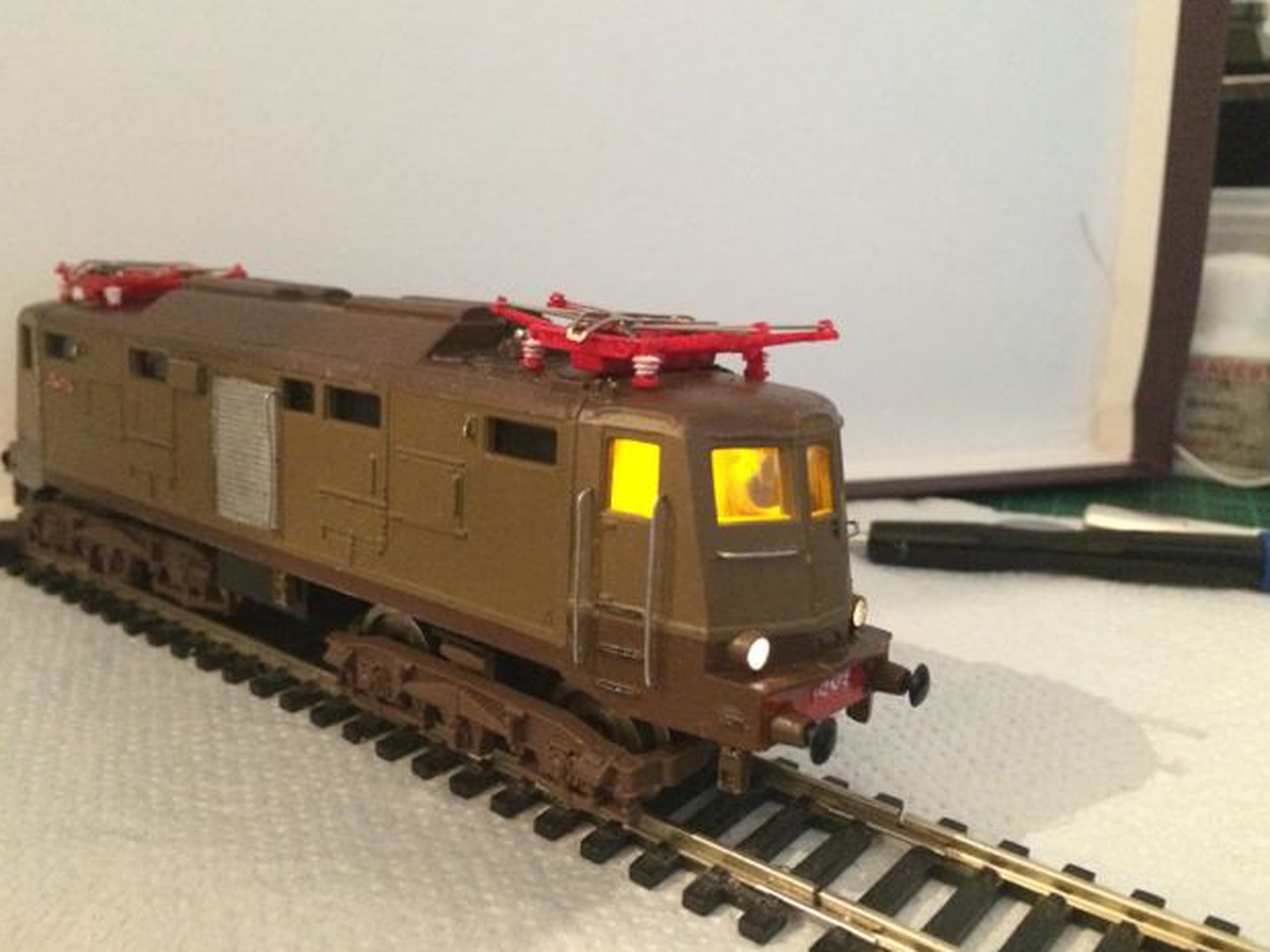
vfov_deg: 46.8
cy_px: 480
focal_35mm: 30
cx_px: 632
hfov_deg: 60.0
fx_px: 1100
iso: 640
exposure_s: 1/15
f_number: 2.2
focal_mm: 4.15
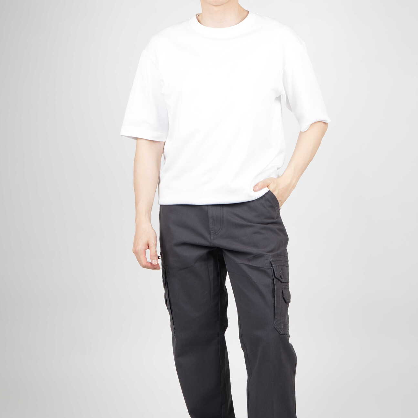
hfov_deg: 28.6
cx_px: 225
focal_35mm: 60
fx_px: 820
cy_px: 226
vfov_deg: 28.6
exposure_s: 1/160
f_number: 9
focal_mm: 38
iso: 125
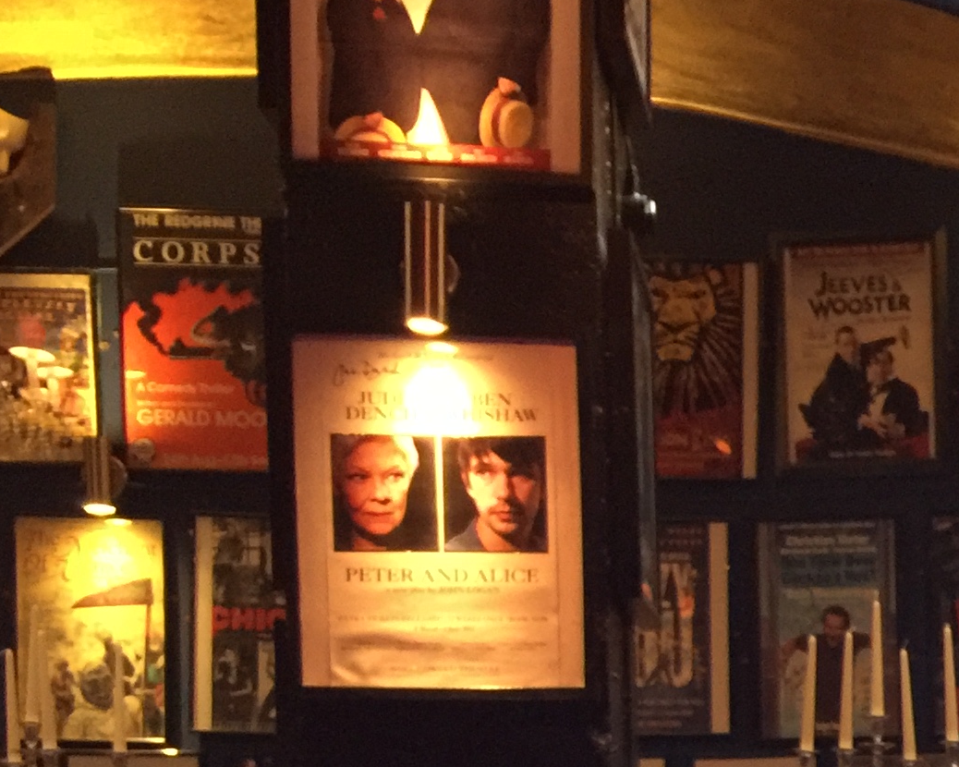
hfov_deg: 20.2
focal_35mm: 89
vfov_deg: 16.1
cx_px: 1127
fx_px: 2526
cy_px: 1063
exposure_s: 1/17
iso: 125
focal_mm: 4.15
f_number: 2.2
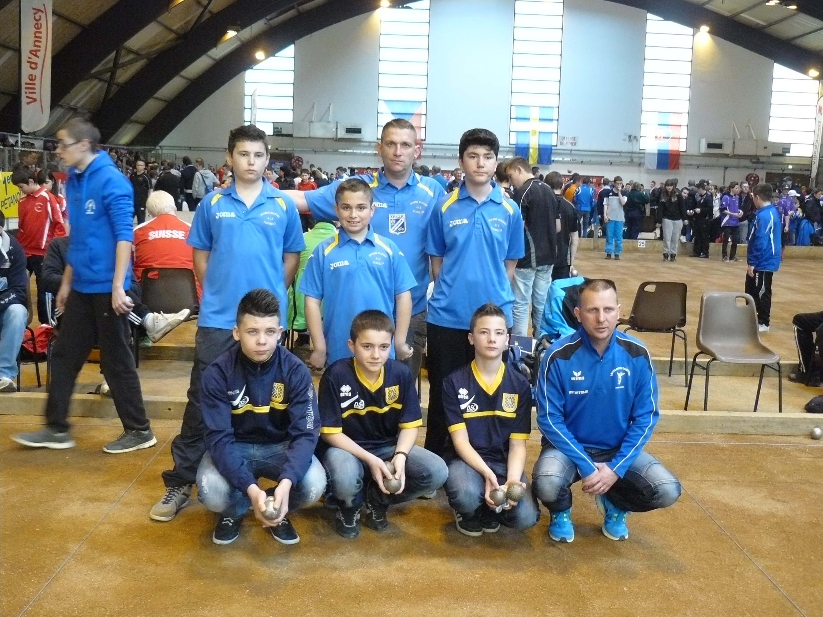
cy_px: 308
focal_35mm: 42
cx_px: 412
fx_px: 999
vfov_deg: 34.3
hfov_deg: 44.8
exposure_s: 1/40
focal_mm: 7
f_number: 2.8
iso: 400
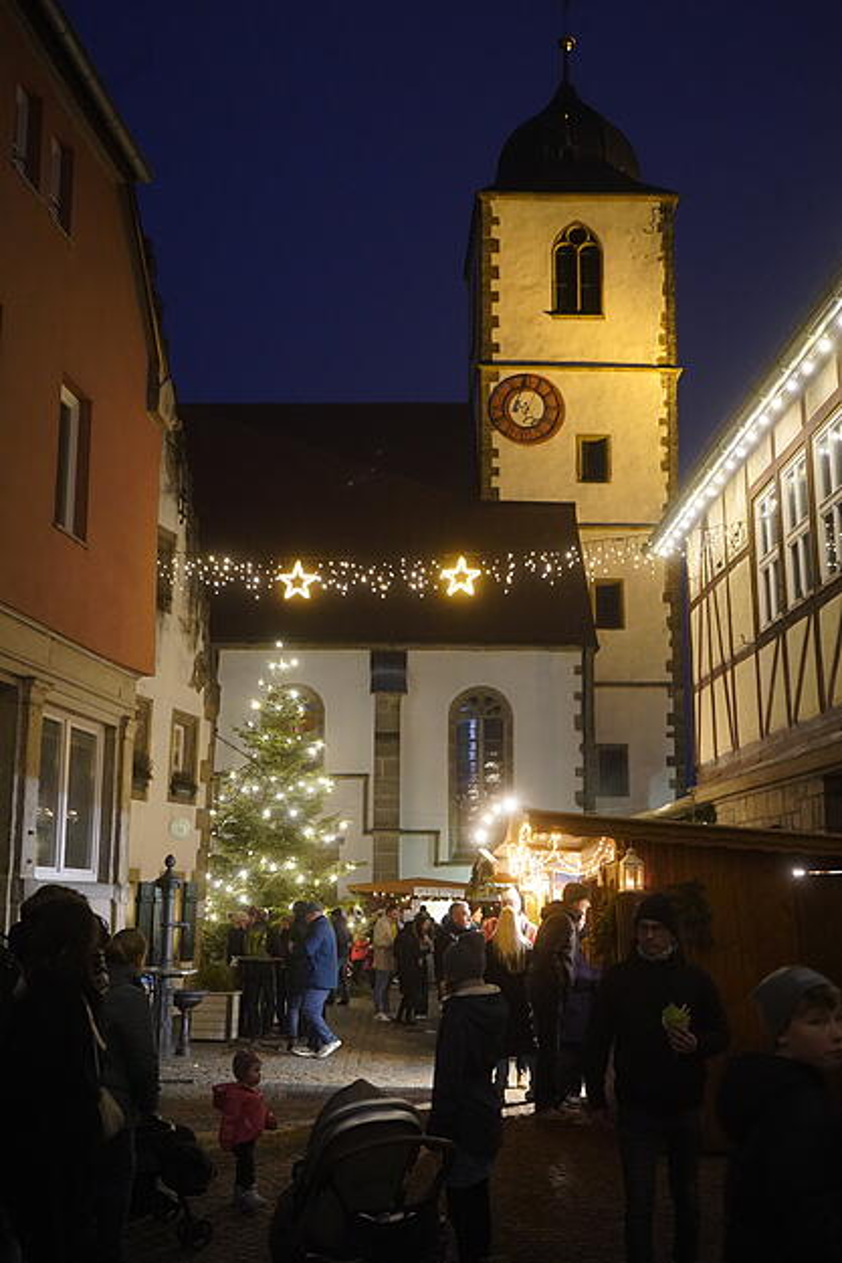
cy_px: 632
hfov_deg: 36.0
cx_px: 421
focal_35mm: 37
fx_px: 1297
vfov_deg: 51.9
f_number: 4
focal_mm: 37
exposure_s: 1/60
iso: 10000
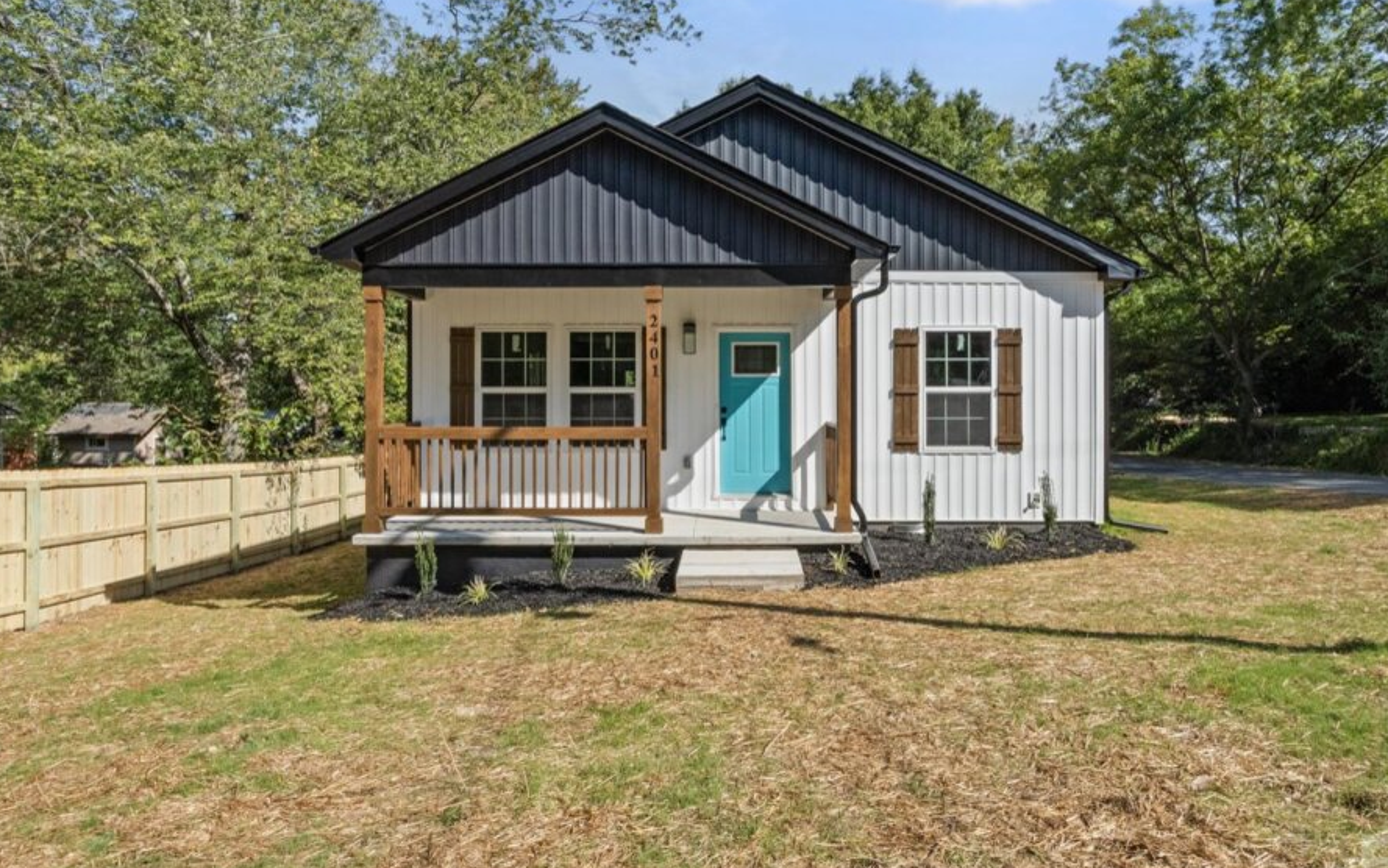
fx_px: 858
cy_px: 382
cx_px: 726
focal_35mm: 23
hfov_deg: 77.9
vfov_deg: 53.5
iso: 640
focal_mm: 11
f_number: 16
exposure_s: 1/320
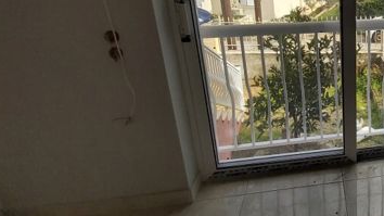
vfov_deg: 42.3
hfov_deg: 57.1
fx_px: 265
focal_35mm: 26
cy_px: 42
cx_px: 373
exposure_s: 1/522
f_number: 2.2
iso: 40
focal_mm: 1.42
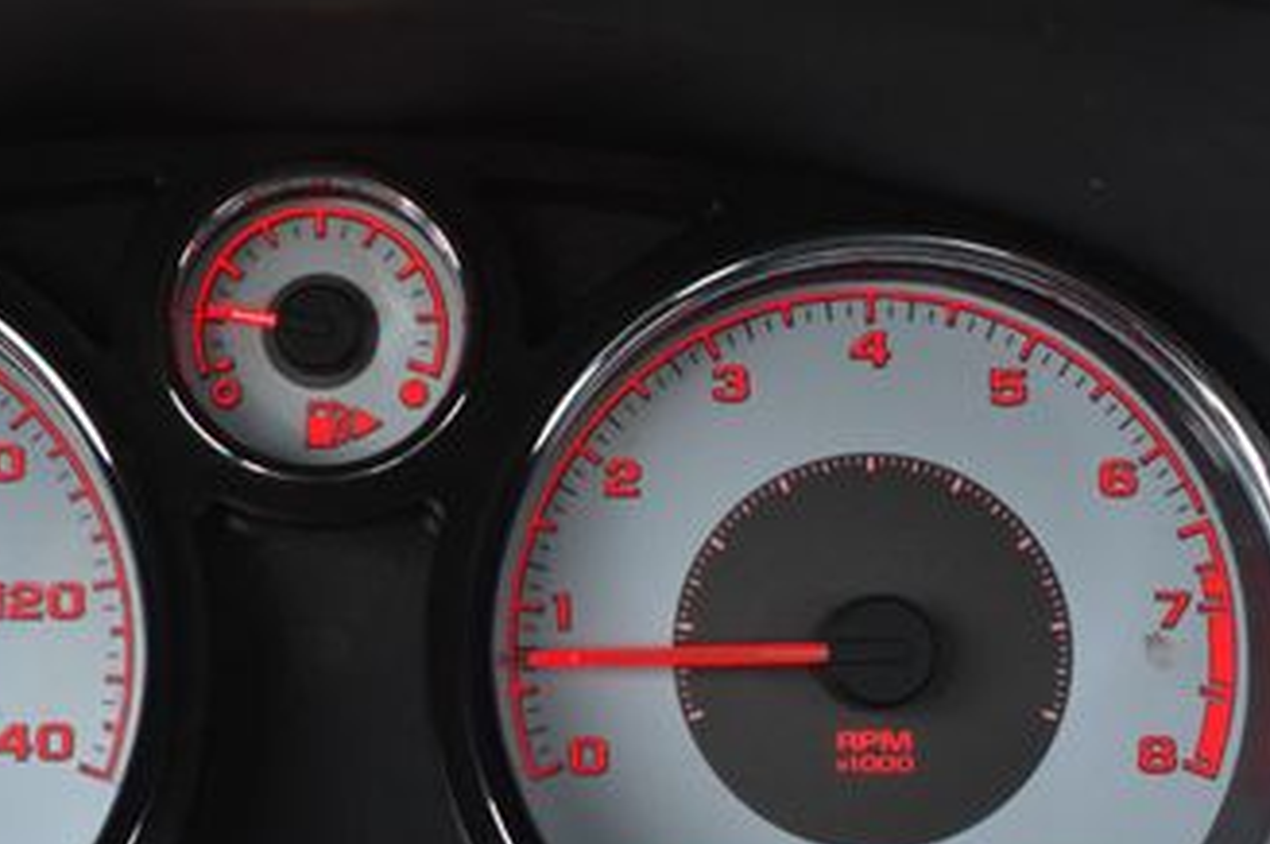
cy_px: 662
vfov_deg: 16.5
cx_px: 372
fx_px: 2890
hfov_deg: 24.6
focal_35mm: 82
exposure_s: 1/15
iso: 1250
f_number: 6.3
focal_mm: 28
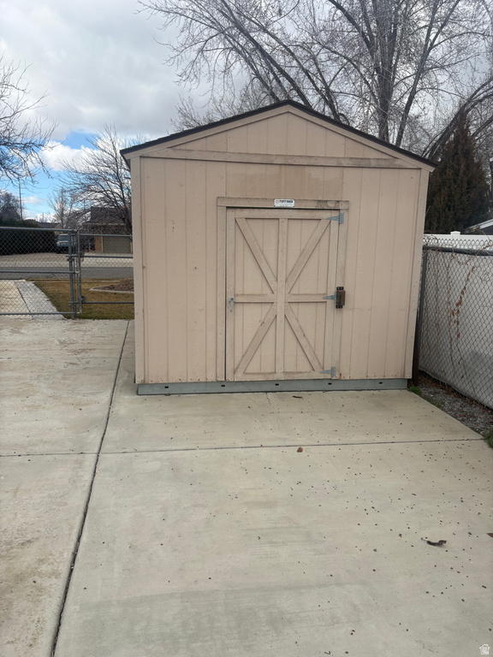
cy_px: 328
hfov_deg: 53.1
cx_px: 246
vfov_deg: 67.3
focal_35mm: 26
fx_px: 494
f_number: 1.6
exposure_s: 1/2538
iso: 50
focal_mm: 5.96
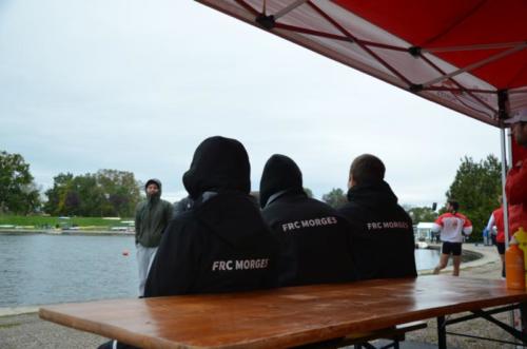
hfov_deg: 51.4
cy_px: 174
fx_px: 548
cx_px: 264
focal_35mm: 38
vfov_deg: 35.3
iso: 200
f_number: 6.3
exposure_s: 1/160
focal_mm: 25
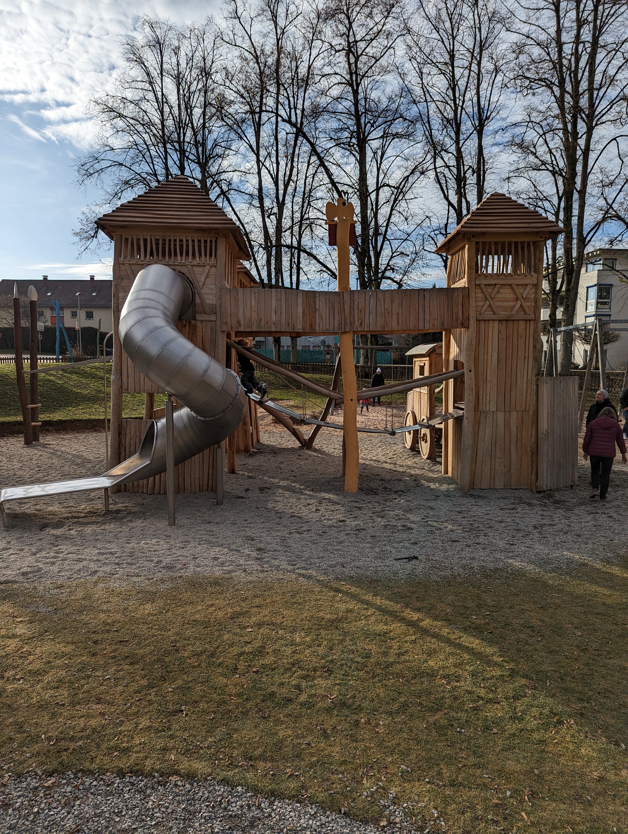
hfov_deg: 56.9
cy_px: 417
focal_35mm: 24
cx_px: 314
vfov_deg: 71.5
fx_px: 579
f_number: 1.85
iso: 38
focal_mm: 6.81
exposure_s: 1/4049
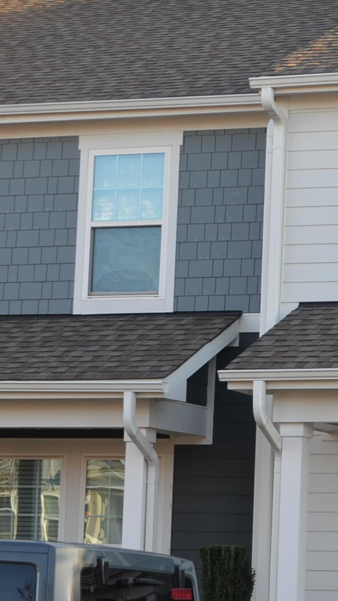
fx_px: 2215
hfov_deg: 8.5
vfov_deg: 15.4
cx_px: 516
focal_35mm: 139
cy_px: 344
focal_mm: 38
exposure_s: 1/160
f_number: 6.3
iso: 200
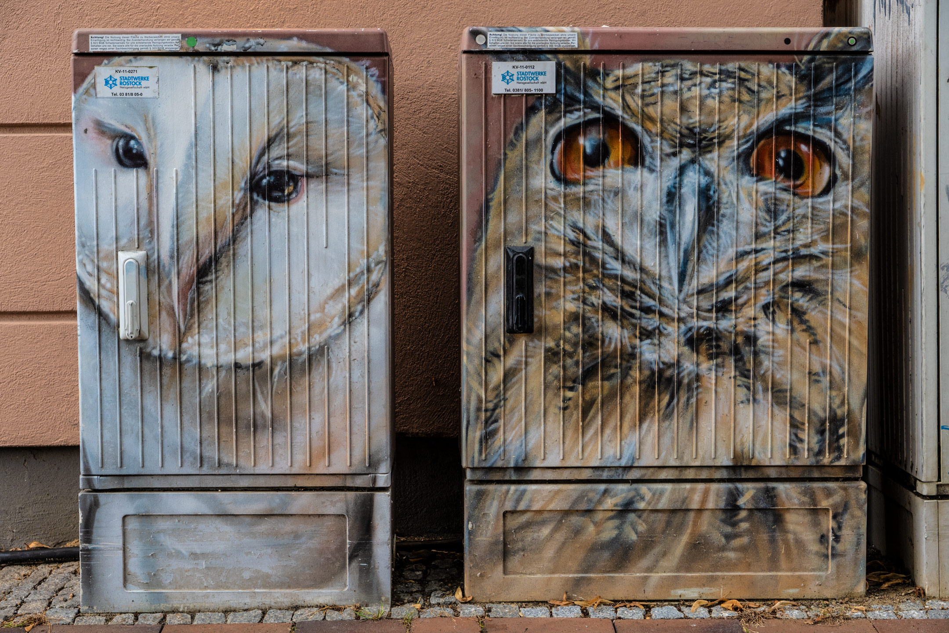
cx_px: 474
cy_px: 316
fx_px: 1404
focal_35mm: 53
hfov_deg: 37.4
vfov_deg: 25.4
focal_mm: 35.5
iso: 320
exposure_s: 1/125
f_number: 5.6
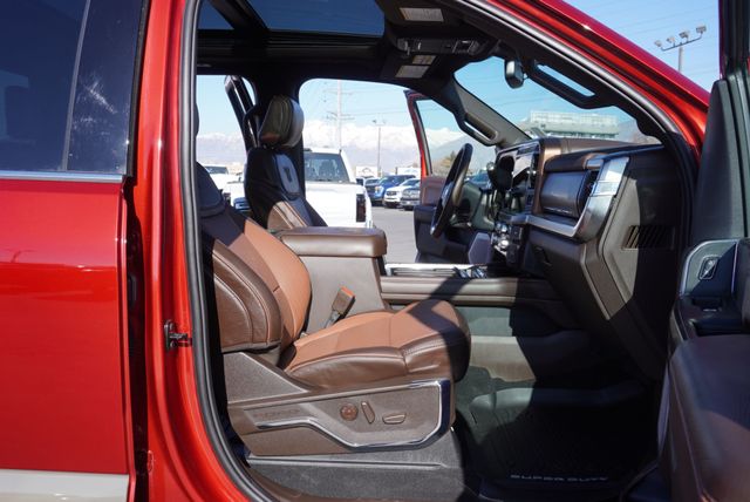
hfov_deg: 61.9
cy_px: 251
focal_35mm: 30
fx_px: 626
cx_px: 375
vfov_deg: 43.7
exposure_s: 1/200
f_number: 6.3
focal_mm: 20
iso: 100
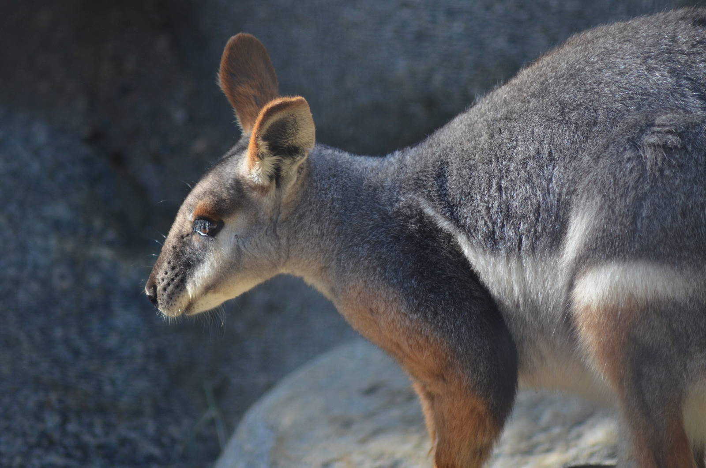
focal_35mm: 375
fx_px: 7339
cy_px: 234
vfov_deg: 3.7
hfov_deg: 5.5
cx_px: 353
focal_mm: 250
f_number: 5
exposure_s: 1/640
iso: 800
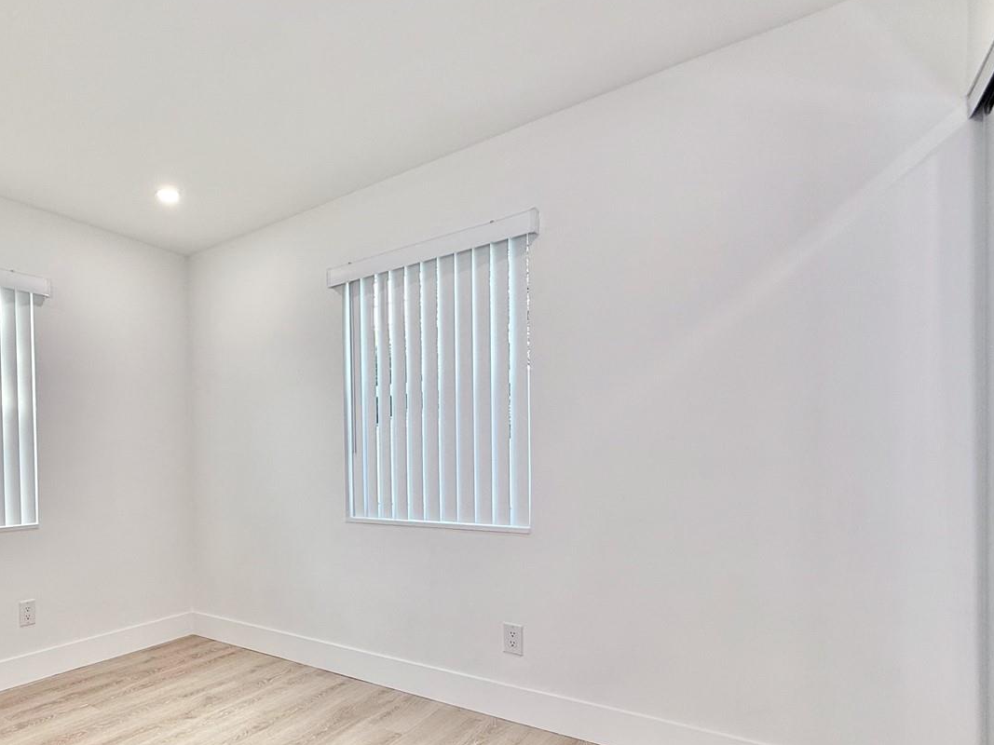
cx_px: 296
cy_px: 472
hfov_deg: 75.3
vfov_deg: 62.4
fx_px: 603
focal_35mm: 21
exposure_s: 1/99
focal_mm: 2.22
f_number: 2.2
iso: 50
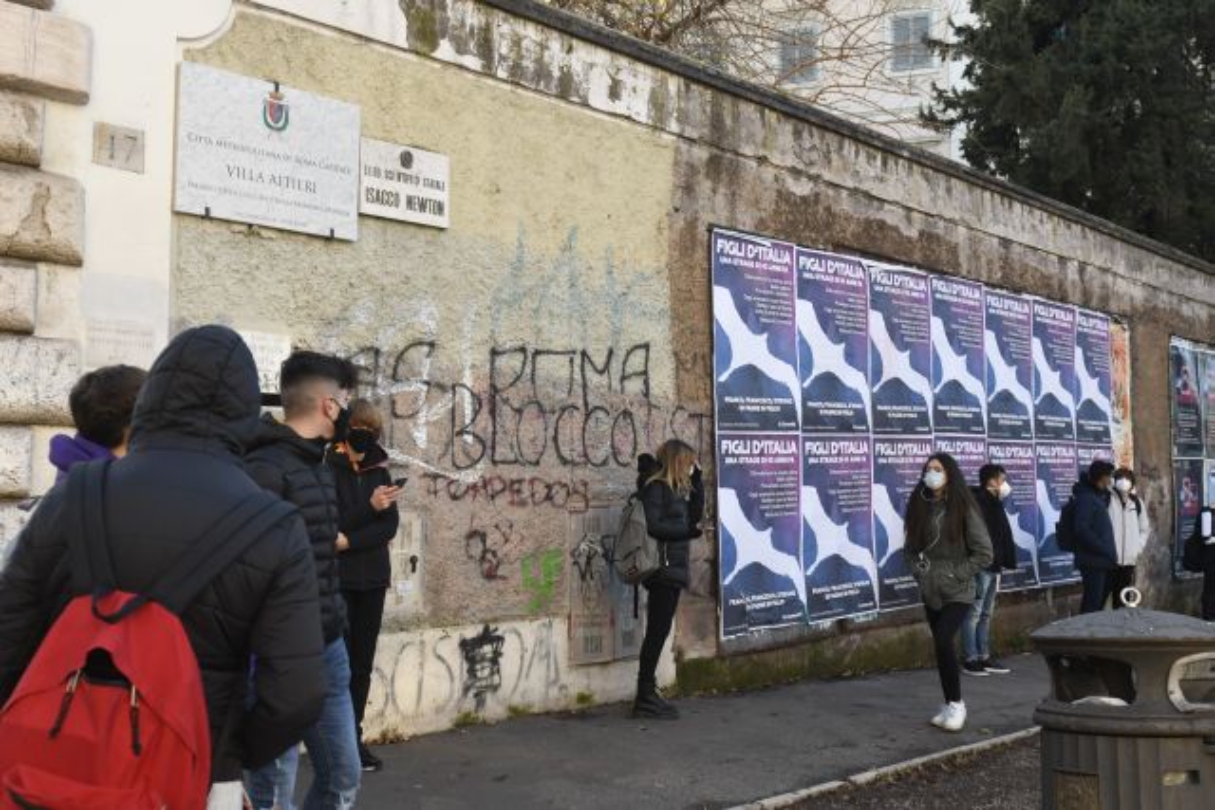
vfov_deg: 36.9
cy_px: 405
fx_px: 1215
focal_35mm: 36
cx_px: 608
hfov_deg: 53.1
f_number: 4.5
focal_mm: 24
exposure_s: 1/320
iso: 400
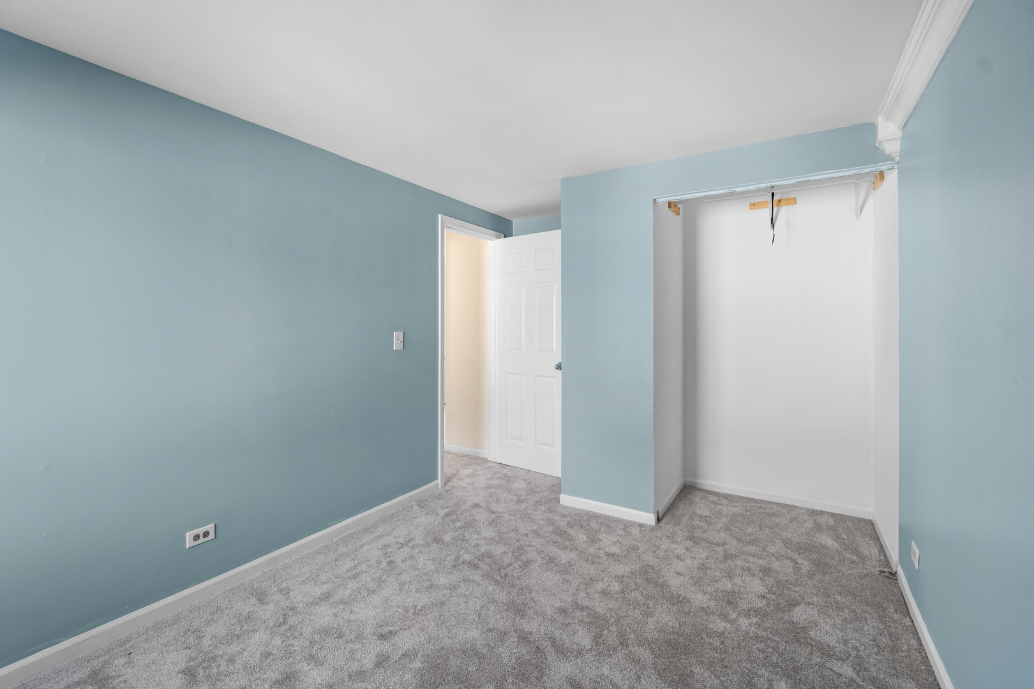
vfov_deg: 77.3
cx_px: 517
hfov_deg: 100.4
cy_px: 344
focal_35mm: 15
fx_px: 431
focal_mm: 10
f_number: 9
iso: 250
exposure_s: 1/2
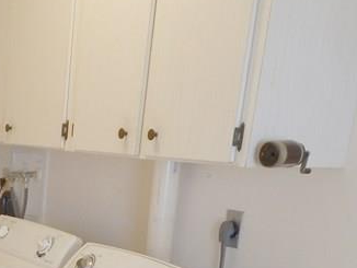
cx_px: -97
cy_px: 371
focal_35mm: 69
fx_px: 712
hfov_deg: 24.8
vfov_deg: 19.3
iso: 125
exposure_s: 1/40
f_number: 3
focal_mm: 4
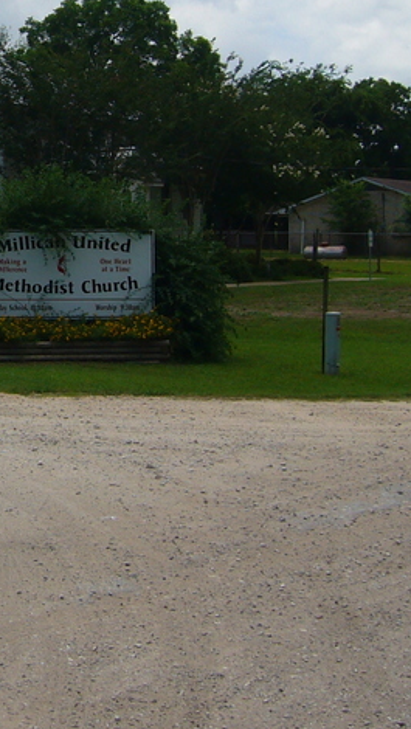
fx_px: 1605
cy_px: 171
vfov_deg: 25.2
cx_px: -45
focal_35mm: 83
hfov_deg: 14.3
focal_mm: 5.8
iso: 80
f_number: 5.6
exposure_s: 1/400
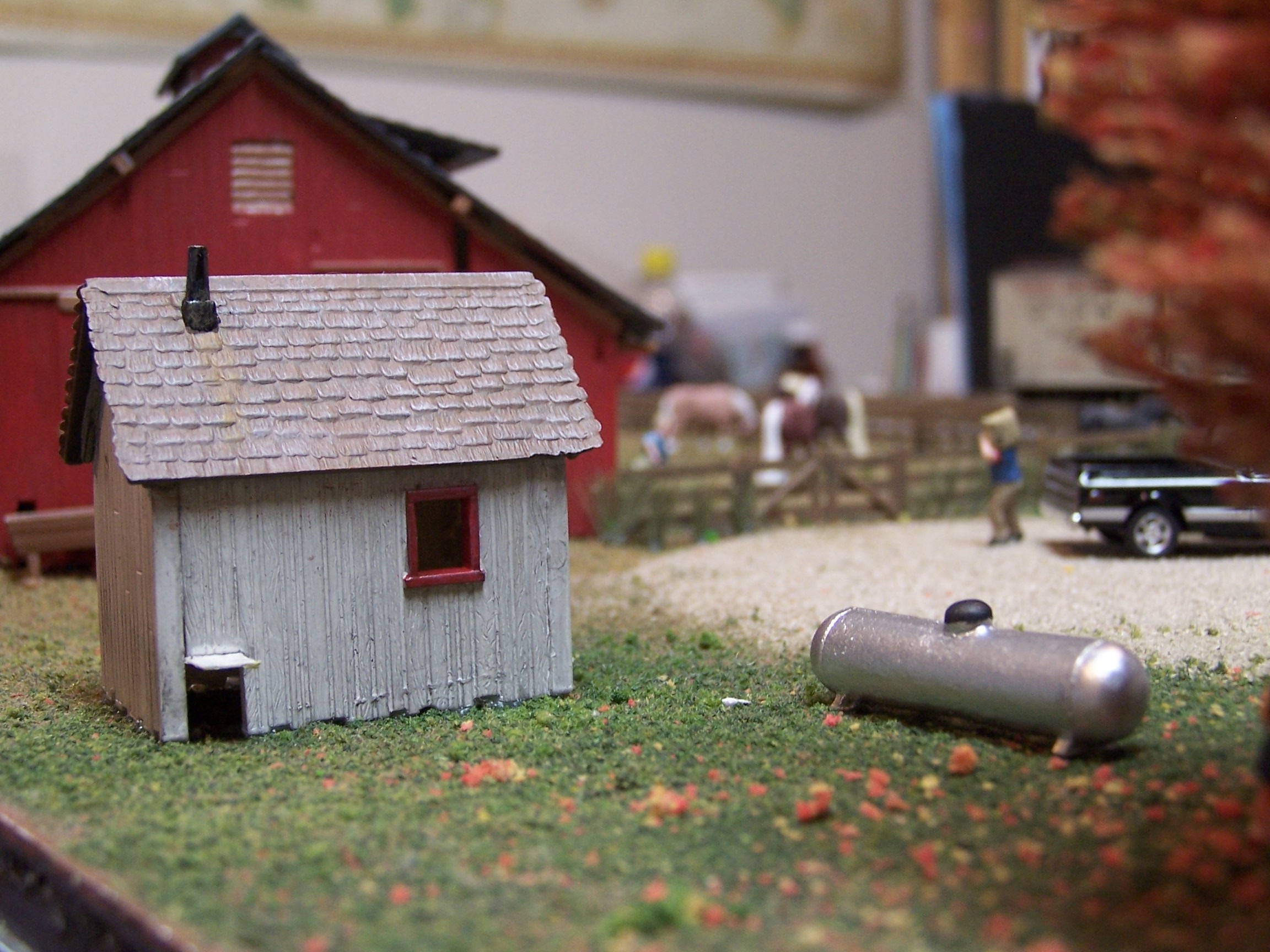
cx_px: 635
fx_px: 2055
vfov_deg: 26.1
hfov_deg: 34.3
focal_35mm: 56
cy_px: 476
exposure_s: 1/10
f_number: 3.2
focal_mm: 9.3
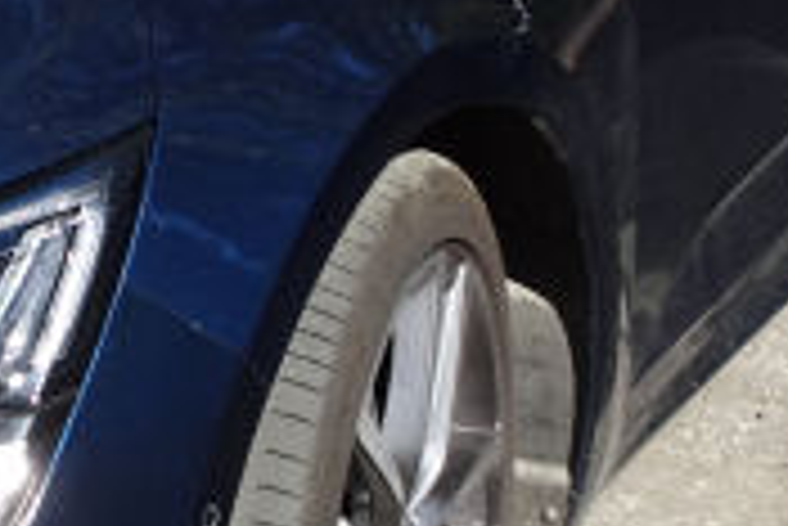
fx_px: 3220
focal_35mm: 147
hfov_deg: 13.4
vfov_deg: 9.3
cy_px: -31
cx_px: -297
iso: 80
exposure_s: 1/400
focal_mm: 5.26
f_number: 4
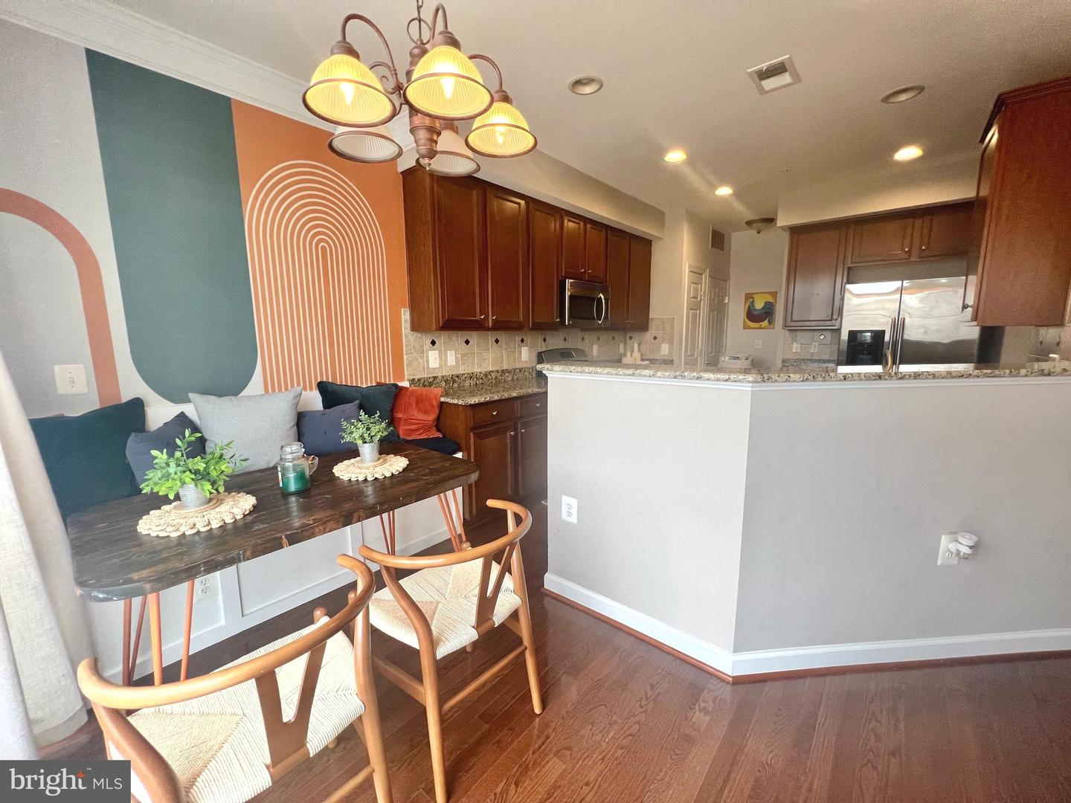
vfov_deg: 89.9
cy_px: 402
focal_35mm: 13
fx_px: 402
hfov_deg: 106.2
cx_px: 536
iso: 200
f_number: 1.8
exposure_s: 1/120
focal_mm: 1.57
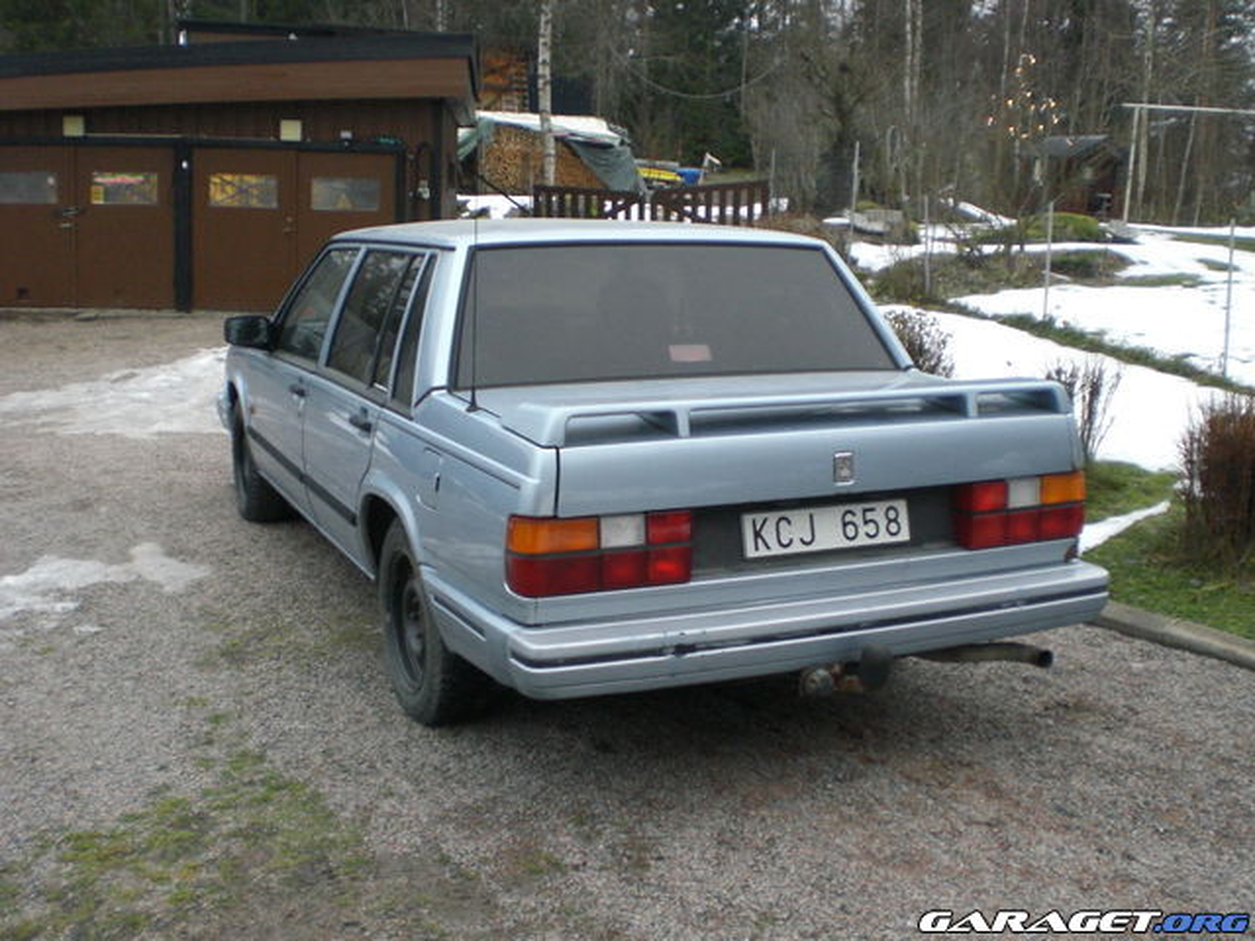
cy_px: 470
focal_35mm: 38
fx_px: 1378
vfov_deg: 37.7
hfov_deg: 49.0
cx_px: 628
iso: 200
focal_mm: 6.3
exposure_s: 1/60
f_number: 3.1
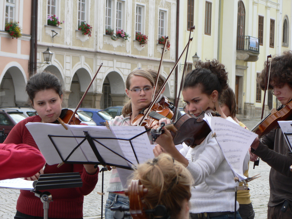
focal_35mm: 178
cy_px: 110
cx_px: 146
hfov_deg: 11.1
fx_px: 1502
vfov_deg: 8.3
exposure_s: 1/100
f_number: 4
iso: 80
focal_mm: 29.7
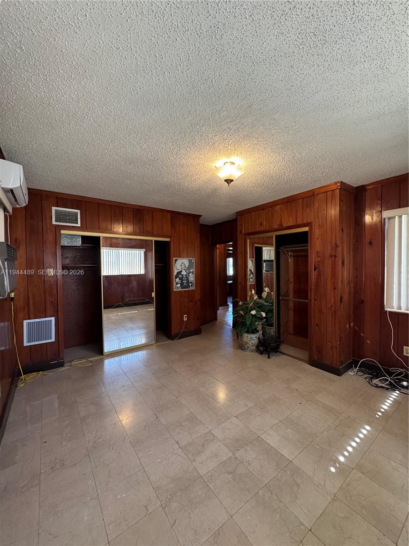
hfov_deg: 85.7
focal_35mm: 14
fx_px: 221
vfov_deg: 102.1
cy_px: 273
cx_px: 204
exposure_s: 1/60
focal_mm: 2.22
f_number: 2.2
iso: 320
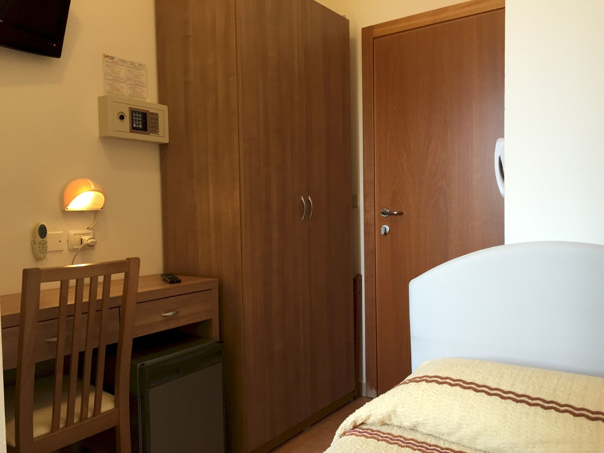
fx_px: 506
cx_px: 302
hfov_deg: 61.7
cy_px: 226
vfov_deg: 48.2
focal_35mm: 29
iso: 40
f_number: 2.2
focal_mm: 4.15
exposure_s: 1/30
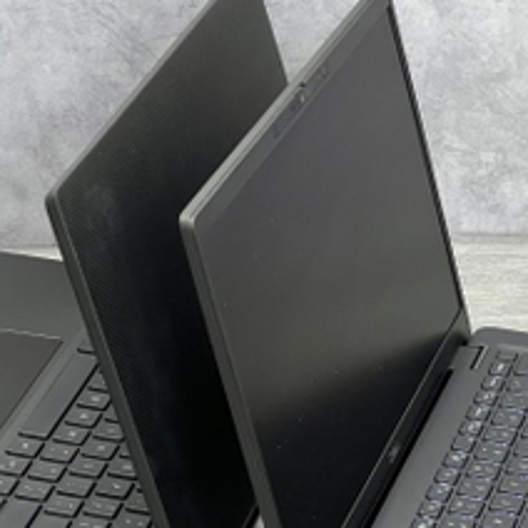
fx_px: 2658
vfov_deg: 11.3
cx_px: 299
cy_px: 339
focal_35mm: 154
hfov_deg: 11.3
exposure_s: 1/50
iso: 250
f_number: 2.8
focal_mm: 9
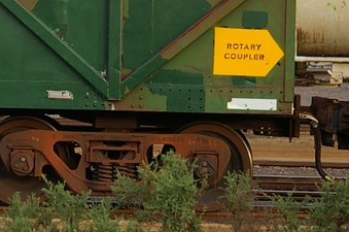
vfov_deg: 2.6
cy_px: -4
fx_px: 5101
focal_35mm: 527
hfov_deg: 3.9
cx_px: -238
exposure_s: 1/180
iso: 200
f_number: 4.5
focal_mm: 93
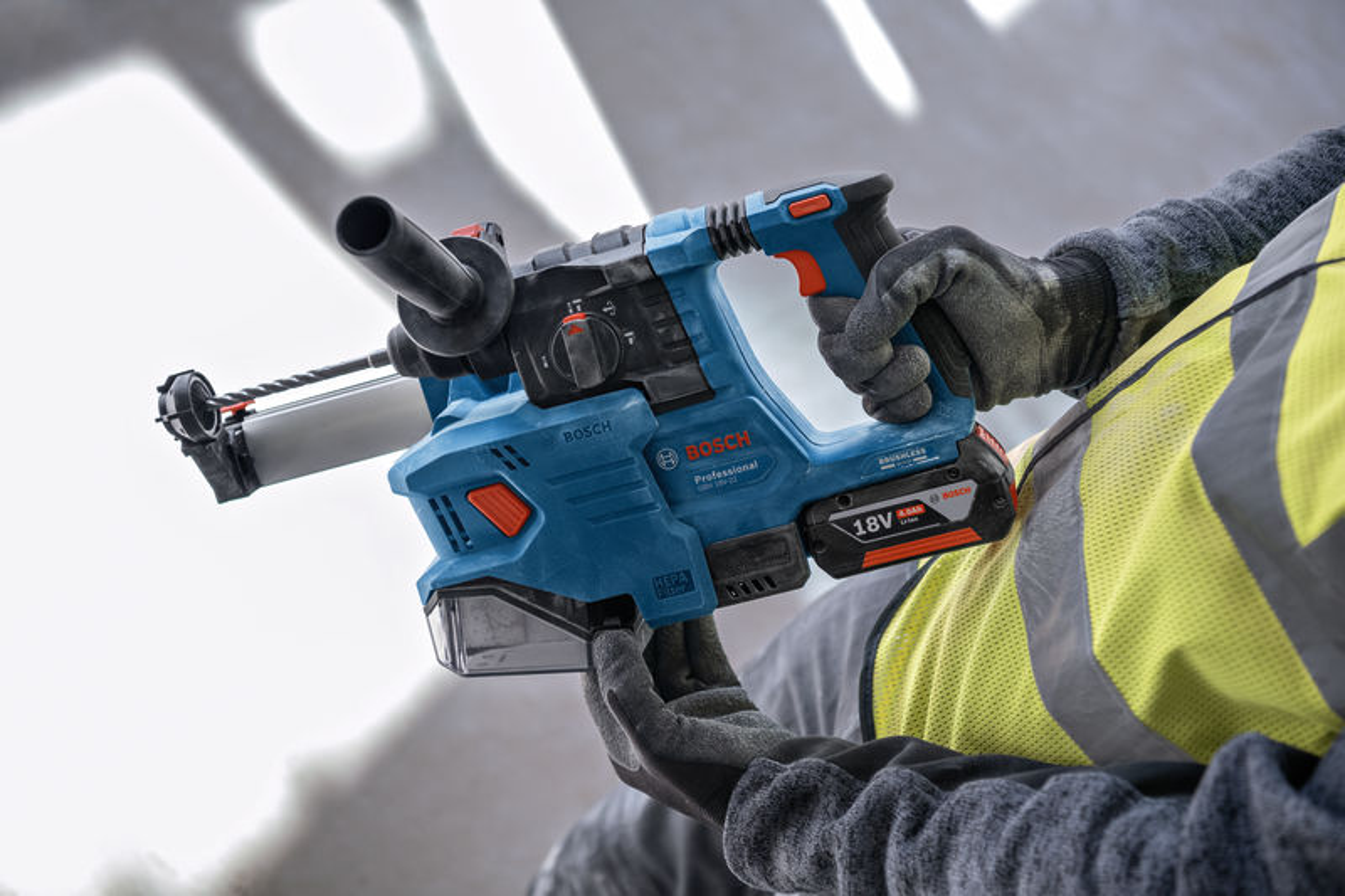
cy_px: 448
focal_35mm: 52
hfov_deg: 38.2
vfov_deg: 26.0
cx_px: 672
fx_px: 1942
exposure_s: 1/160
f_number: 4
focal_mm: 52
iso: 640
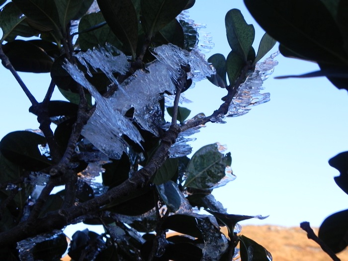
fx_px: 754
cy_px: 130
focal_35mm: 75
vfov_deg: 19.6
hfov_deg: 26.0
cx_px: 174
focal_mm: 13.4
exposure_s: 1/191
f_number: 5
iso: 160
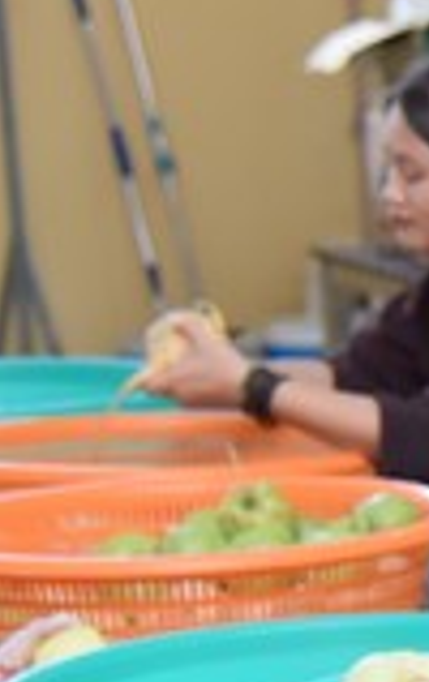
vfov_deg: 10.1
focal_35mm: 208
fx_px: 3874
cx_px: 1390
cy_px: 480
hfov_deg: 5.8
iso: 800
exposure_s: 1/125
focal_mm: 50
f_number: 4
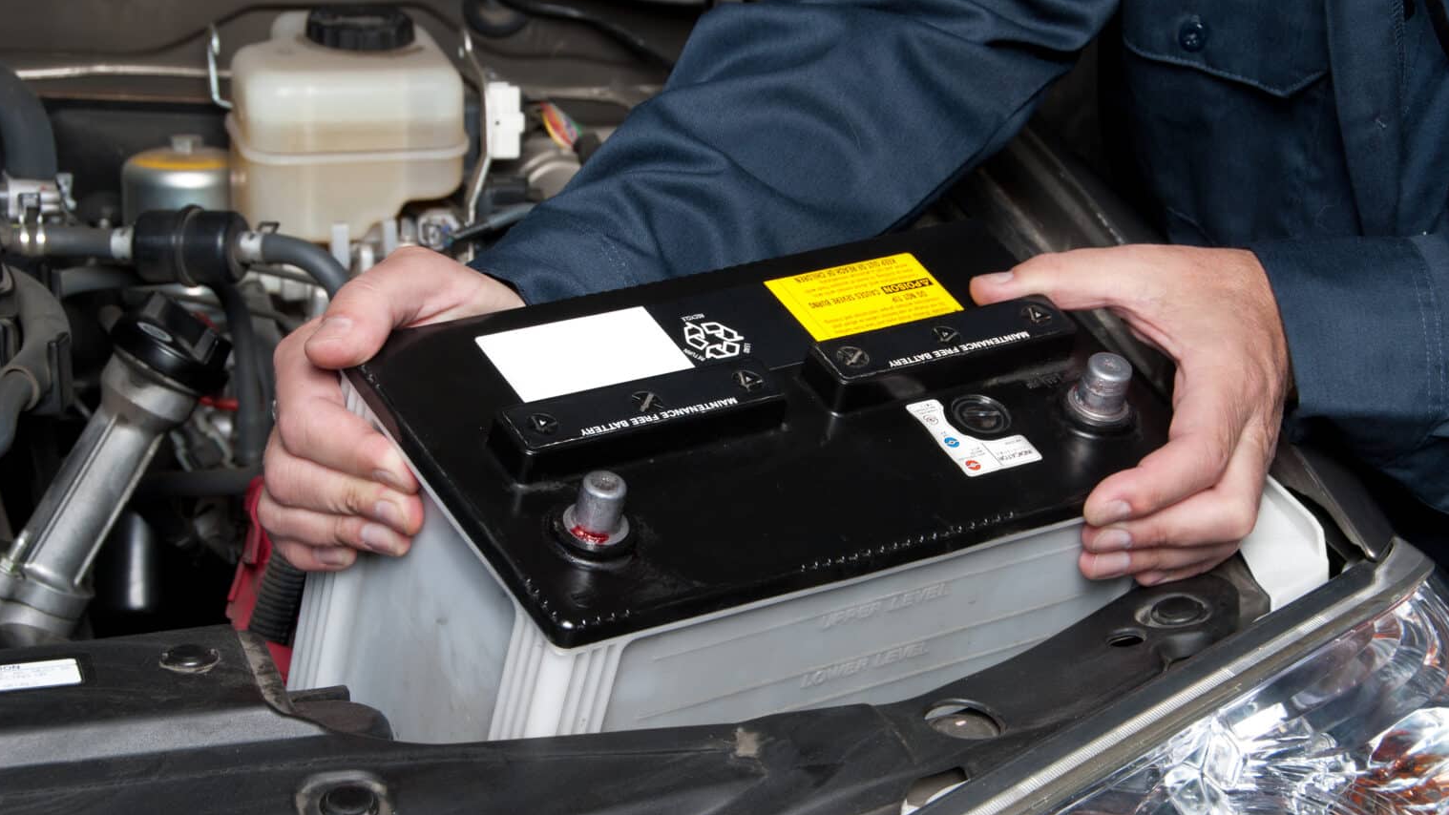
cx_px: 724
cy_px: 367
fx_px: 3363
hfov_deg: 24.3
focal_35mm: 88
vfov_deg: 13.8
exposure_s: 1/80
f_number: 9
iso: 200
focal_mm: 55
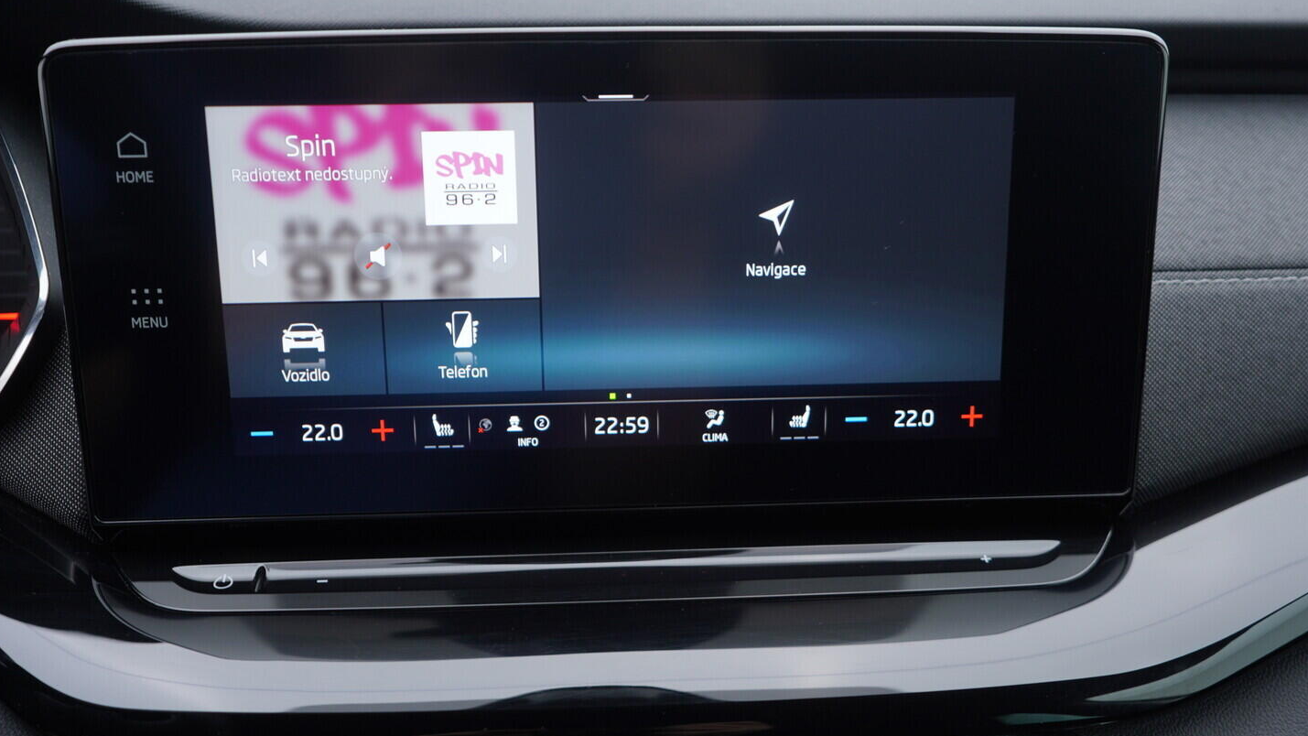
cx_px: 651
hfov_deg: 52.8
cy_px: 428
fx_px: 1318
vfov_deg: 31.1
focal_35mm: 38
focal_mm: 24
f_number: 3.2
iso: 125
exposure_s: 1/40
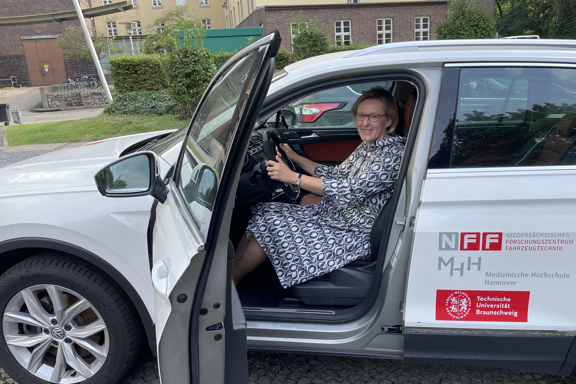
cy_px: 198
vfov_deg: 43.6
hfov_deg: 61.8
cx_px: 317
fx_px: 480
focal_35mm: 30
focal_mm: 4.2
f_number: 1.6
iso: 32
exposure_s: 1/749
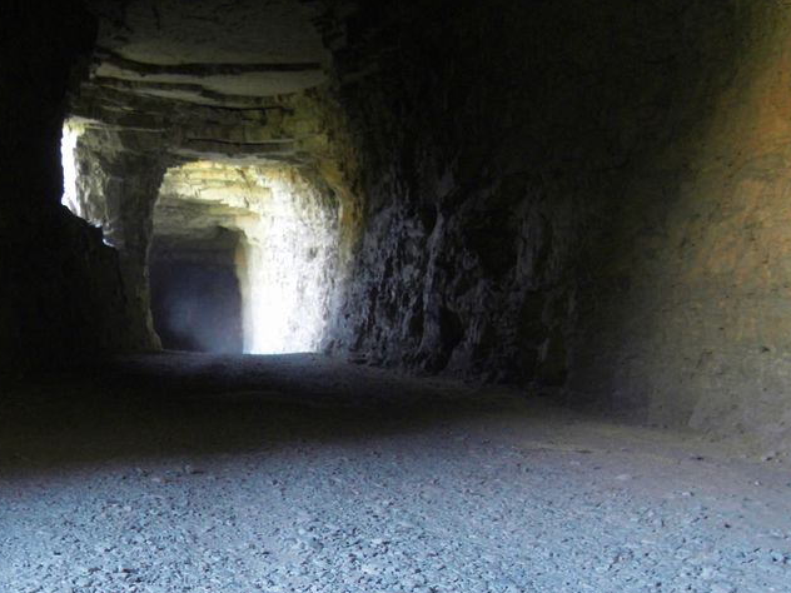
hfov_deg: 48.6
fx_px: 868
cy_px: 437
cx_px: 307
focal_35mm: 38
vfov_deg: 36.9
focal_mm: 4.3
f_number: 2.8
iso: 200
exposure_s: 1/15
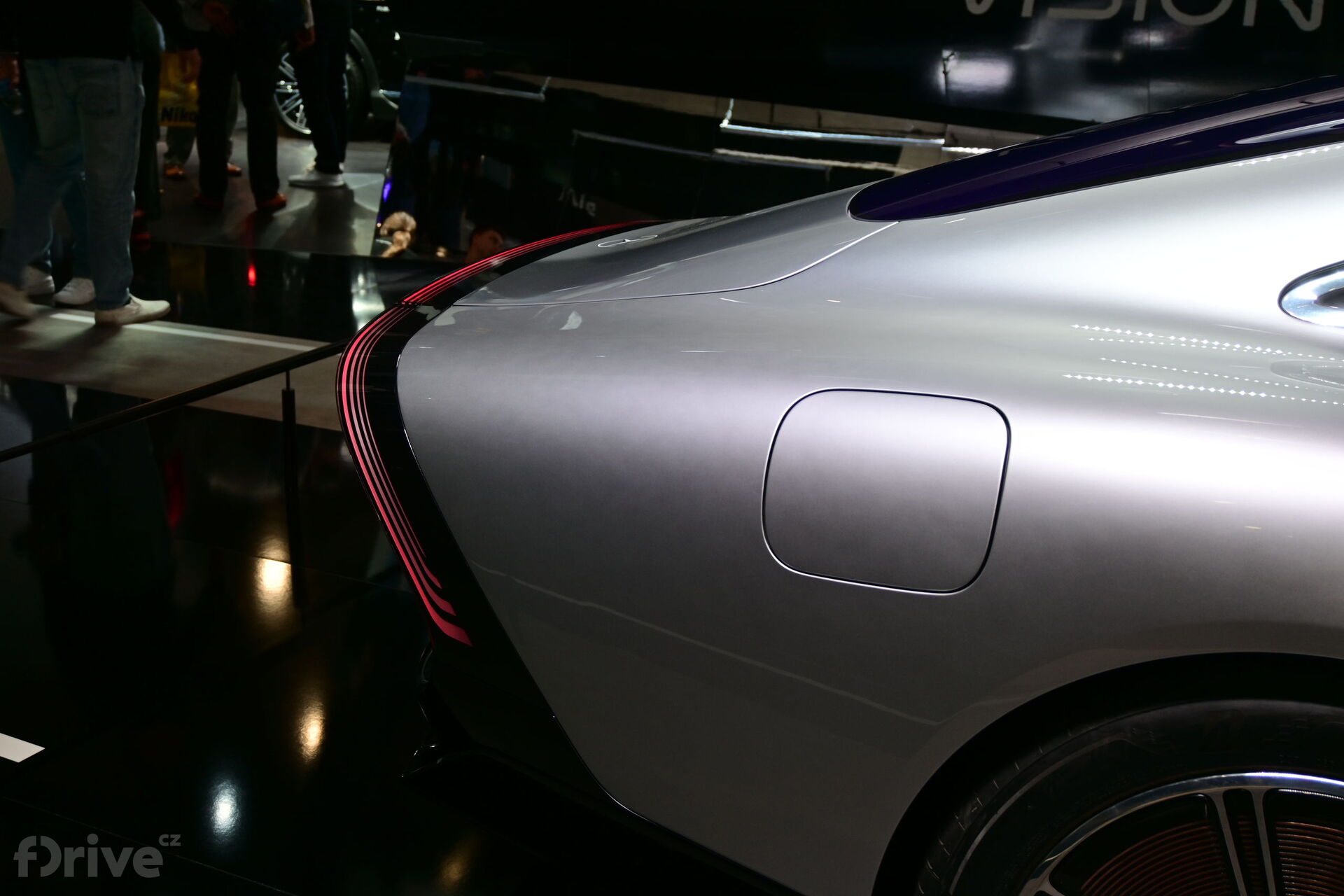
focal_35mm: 40
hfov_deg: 48.7
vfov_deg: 33.6
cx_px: 672
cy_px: 448
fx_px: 1484
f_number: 4.5
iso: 160
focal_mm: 26.5
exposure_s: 1/40
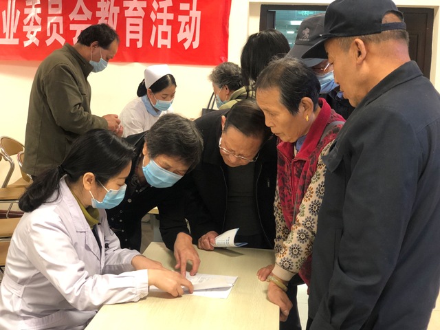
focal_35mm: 52
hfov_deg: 36.8
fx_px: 661
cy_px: 165
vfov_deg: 28.0
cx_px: 220
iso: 160
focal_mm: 6
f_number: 2.4
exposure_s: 1/25
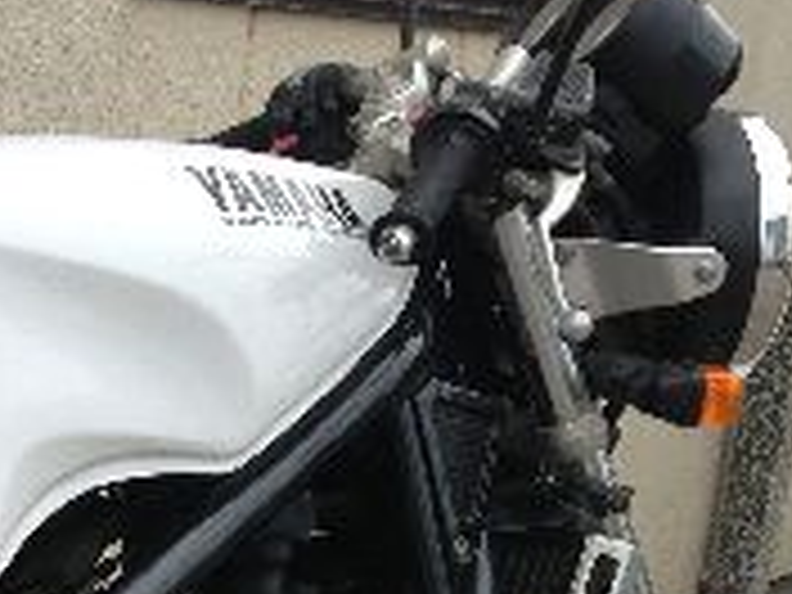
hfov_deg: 15.4
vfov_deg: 11.8
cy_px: 868
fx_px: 2746
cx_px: -338
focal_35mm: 120
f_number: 2.4
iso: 50
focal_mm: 4.13
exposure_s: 1/553
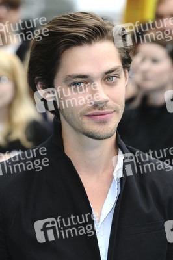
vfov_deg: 10.6
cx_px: 86
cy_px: 130
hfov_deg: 7.0
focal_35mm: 195
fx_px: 1408
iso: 320
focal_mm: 130
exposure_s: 1/200
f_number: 5
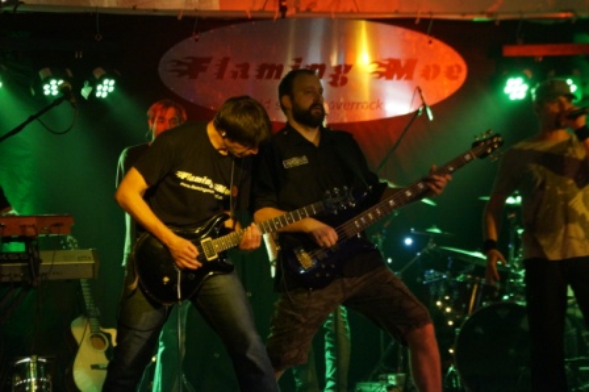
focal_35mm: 165
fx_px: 2698
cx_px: 294
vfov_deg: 8.3
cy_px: 196
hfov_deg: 12.5
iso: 3200
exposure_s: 1/50
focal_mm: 110
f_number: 5.6
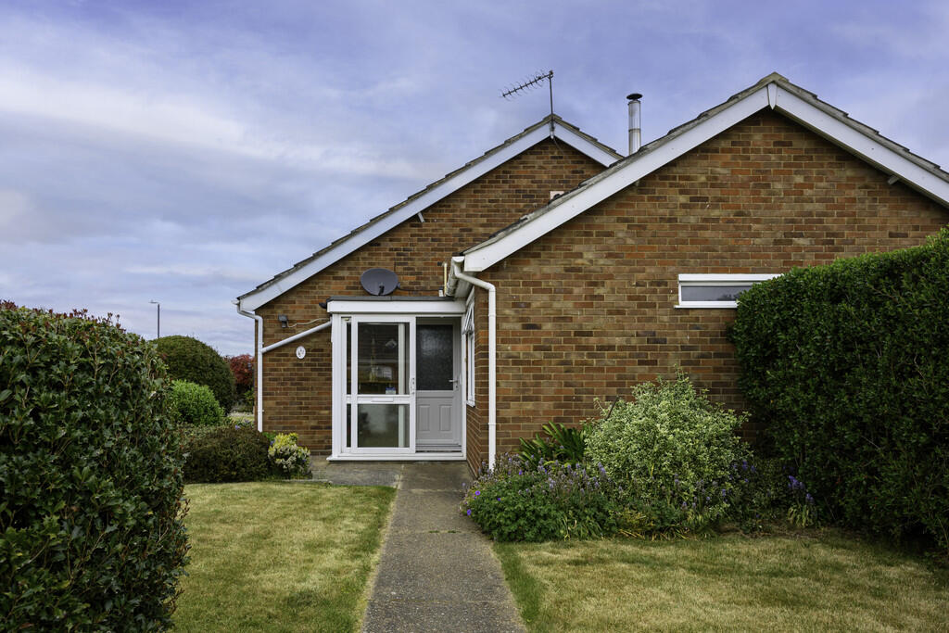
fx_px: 725
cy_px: 316
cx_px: 474
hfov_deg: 66.4
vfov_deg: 47.2
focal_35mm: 28
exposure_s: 1/1250
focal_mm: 27.5
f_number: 5.6
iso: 320
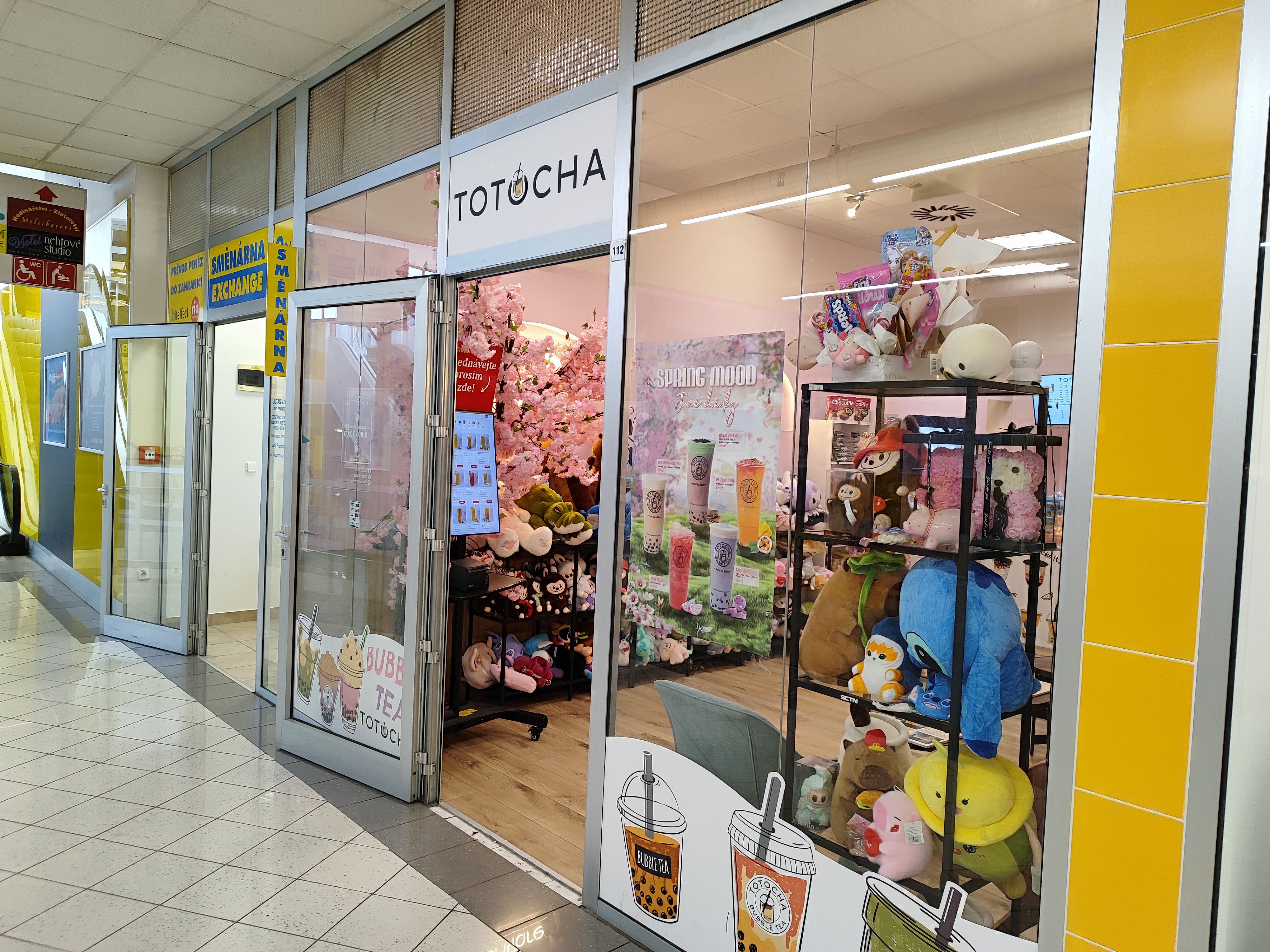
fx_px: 881
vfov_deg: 56.8
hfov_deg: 71.6
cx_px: 635
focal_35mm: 24
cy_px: 476
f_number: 1.89
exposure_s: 1/100
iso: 953
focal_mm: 5.89
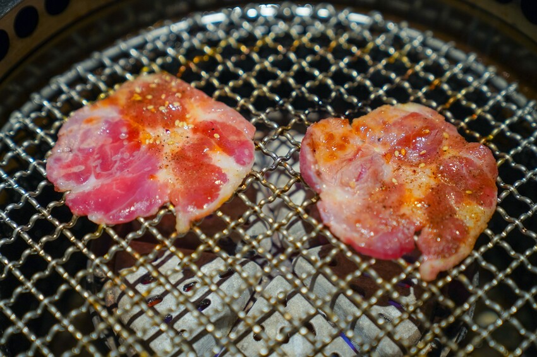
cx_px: 268
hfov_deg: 28.9
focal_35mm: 70
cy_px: 178
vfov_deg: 19.4
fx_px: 1044
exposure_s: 1/80
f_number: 2.8
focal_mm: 70
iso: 640
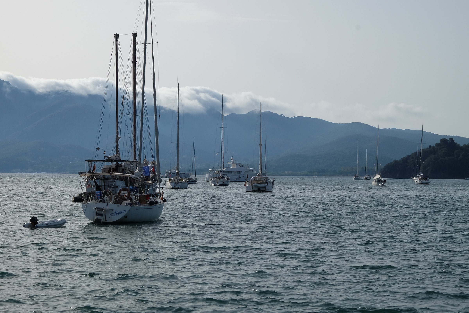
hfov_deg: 24.5
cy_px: 156
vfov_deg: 16.5
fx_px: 1081
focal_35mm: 83
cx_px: 234
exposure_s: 1/180
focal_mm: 55
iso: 200
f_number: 16
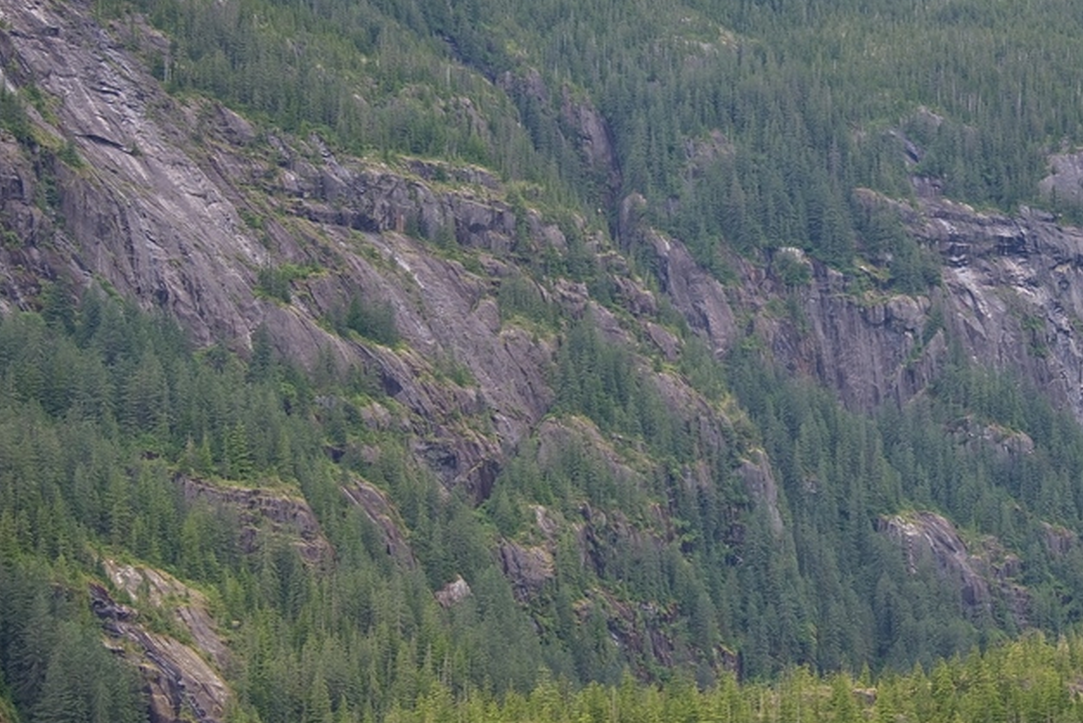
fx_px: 2829
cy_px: 311
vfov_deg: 14.6
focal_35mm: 94
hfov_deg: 21.4
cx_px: 844
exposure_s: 1/100
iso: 100
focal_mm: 46
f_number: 5
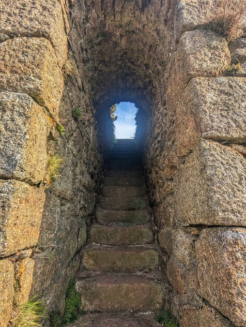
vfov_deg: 87.6
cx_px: 119
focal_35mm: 18
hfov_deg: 71.7
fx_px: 170
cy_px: 172
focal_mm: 2.35
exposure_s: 1/1186
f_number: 2.2
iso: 57
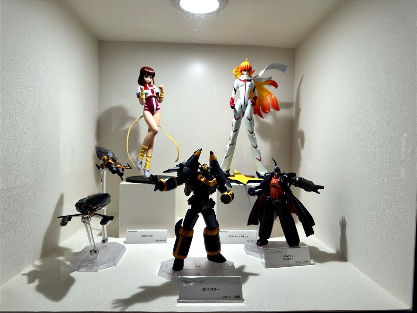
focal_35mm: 24
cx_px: 208
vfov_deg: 56.8
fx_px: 289
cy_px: 156
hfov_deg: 71.6
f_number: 1.8
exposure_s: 1/120
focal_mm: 6.8
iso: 64
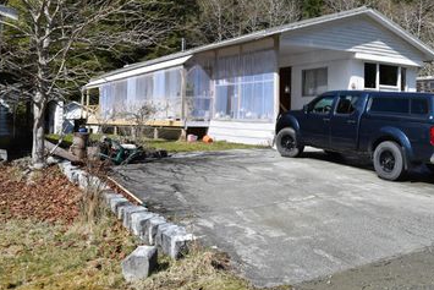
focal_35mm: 38
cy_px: 97
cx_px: 296
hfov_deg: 49.6
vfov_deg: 34.8
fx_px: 458
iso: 200
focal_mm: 18
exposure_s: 1/400
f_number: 10
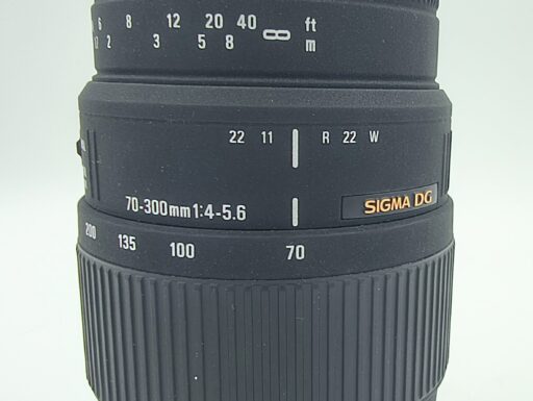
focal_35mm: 24
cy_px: 200
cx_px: 266
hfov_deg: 71.5
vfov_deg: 56.9
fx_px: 370
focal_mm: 1.83
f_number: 2
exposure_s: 1/100
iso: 166
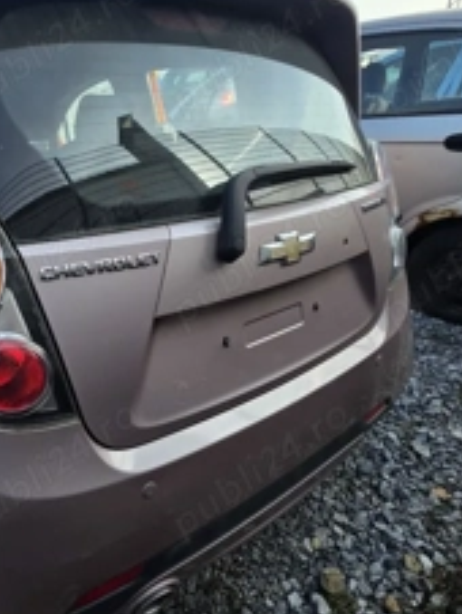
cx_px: 103
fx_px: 409
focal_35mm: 23
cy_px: 291
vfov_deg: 73.8
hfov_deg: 55.5
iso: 40
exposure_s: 1/625
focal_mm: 2.2
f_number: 1.9
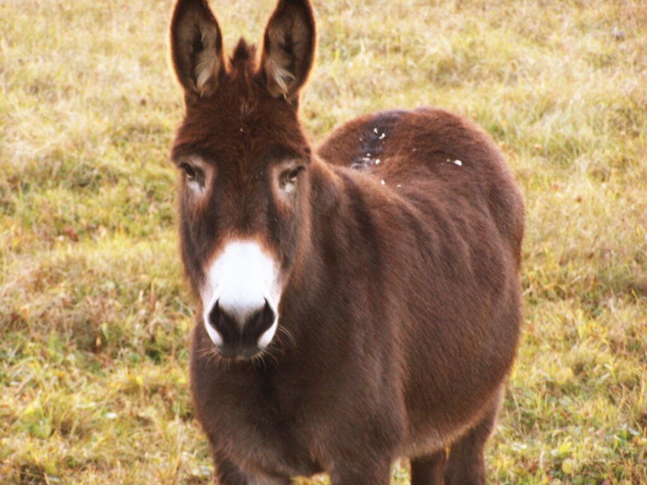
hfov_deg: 10.5
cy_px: 242
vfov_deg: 7.9
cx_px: 324
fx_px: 3533
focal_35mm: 189
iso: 80
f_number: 3.2
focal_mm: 31.3
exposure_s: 1/30
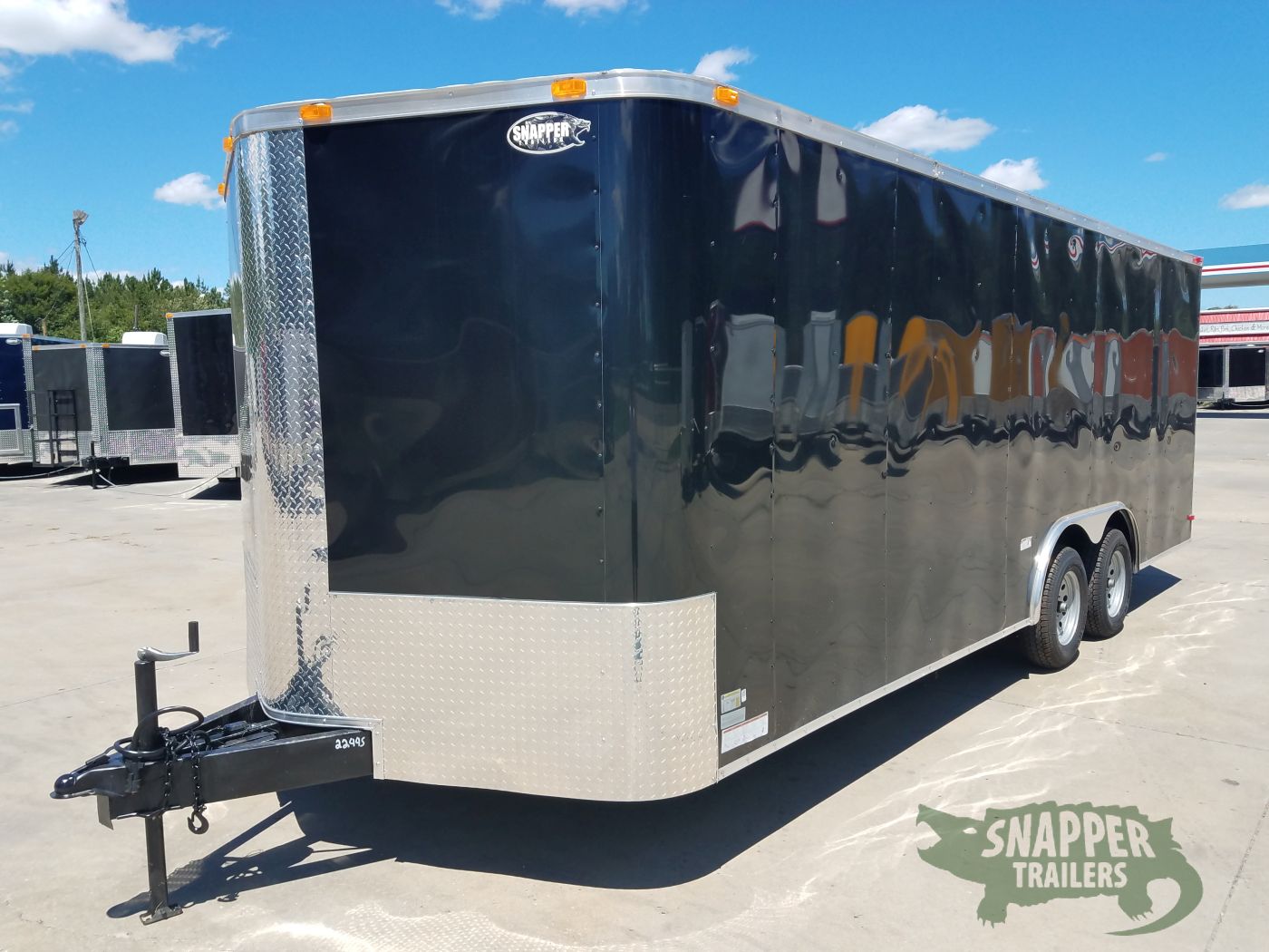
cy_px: 476
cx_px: 634
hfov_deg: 67.3
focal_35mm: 26
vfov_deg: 53.1
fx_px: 953
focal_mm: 4.2
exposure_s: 1/1652
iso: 40
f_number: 1.7
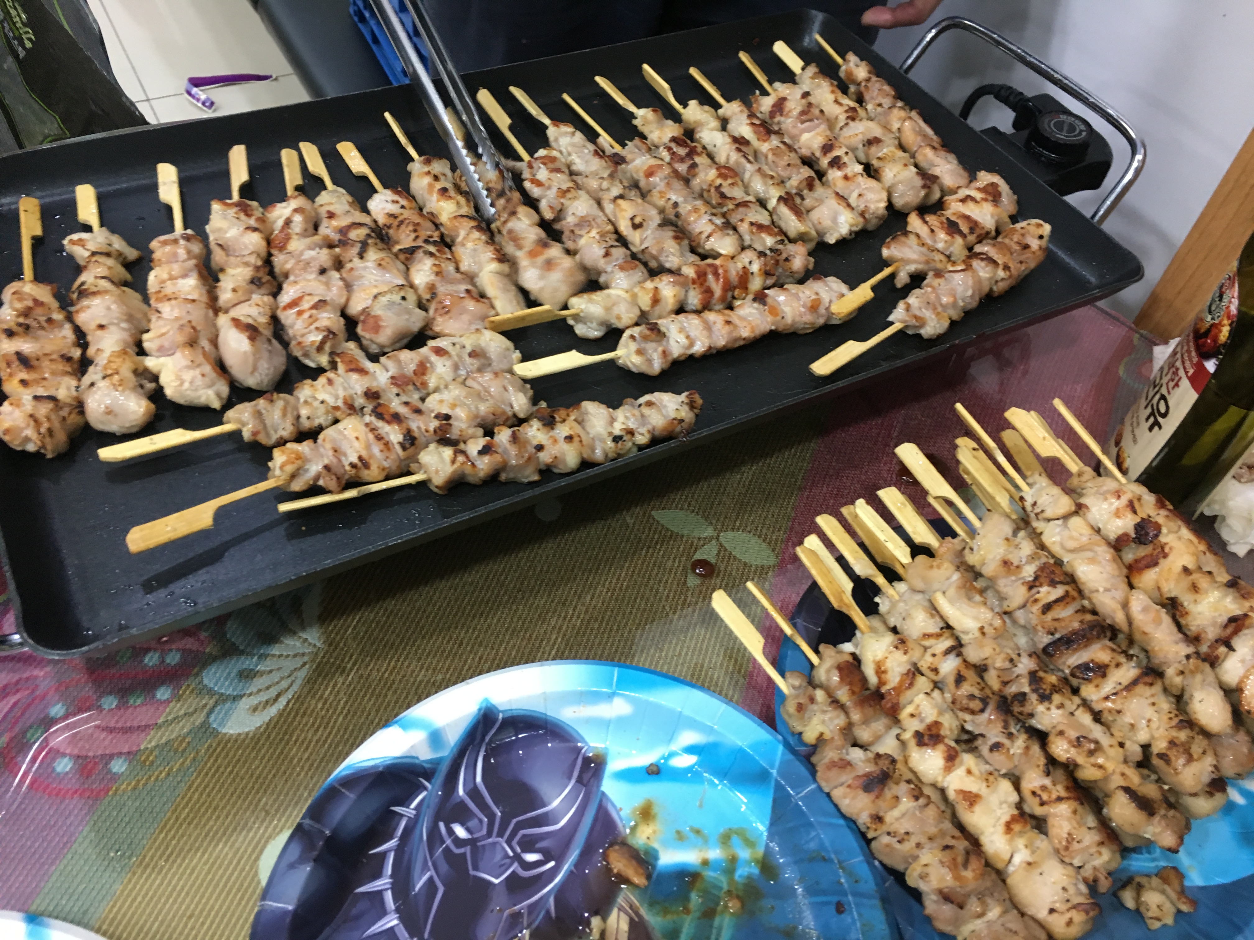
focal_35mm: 29
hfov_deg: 61.7
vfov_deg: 48.2
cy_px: 470
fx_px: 1051
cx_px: 627
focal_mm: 4.15
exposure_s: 1/30
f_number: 2.2
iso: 100
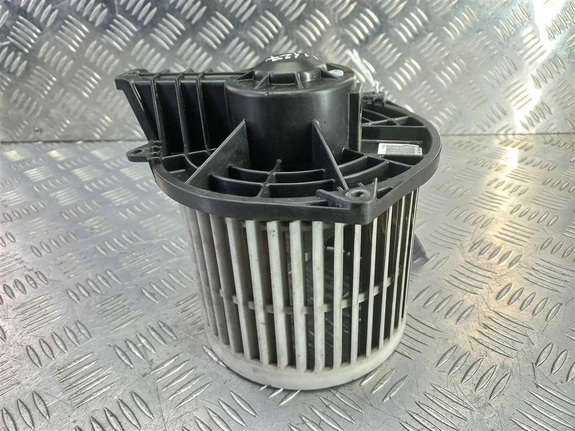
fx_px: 415
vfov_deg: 54.9
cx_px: 288
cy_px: 216
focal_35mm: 25
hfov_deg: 69.4
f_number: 1.8
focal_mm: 4.6
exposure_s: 1/50
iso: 160
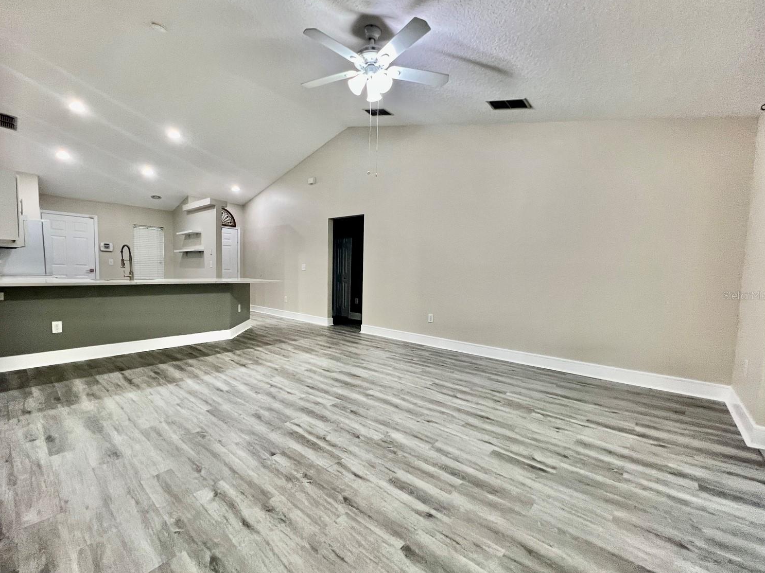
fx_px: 309
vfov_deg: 85.6
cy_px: 295
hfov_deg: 102.0
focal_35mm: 14
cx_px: 360
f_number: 1.8
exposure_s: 1/60
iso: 200
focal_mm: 1.57
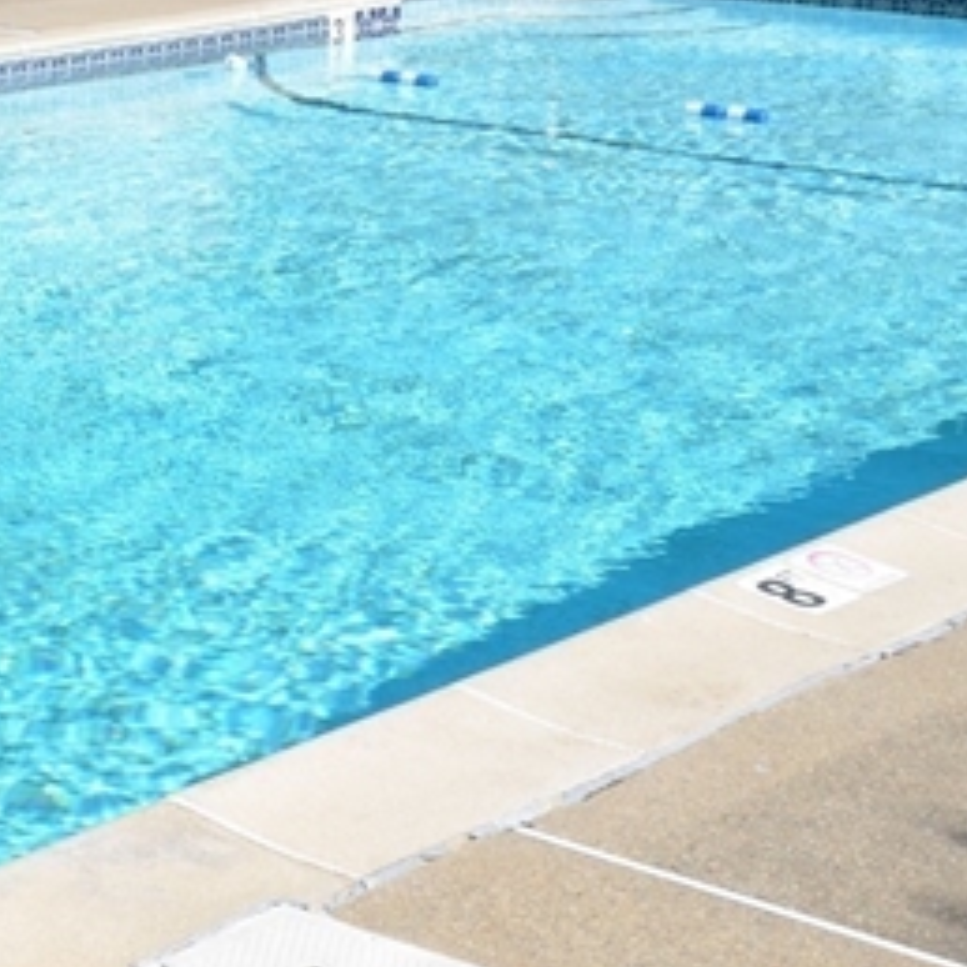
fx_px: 3508
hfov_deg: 15.3
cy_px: 225
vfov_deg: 15.6
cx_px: -105
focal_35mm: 111
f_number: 11
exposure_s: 1/80
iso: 100
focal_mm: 22
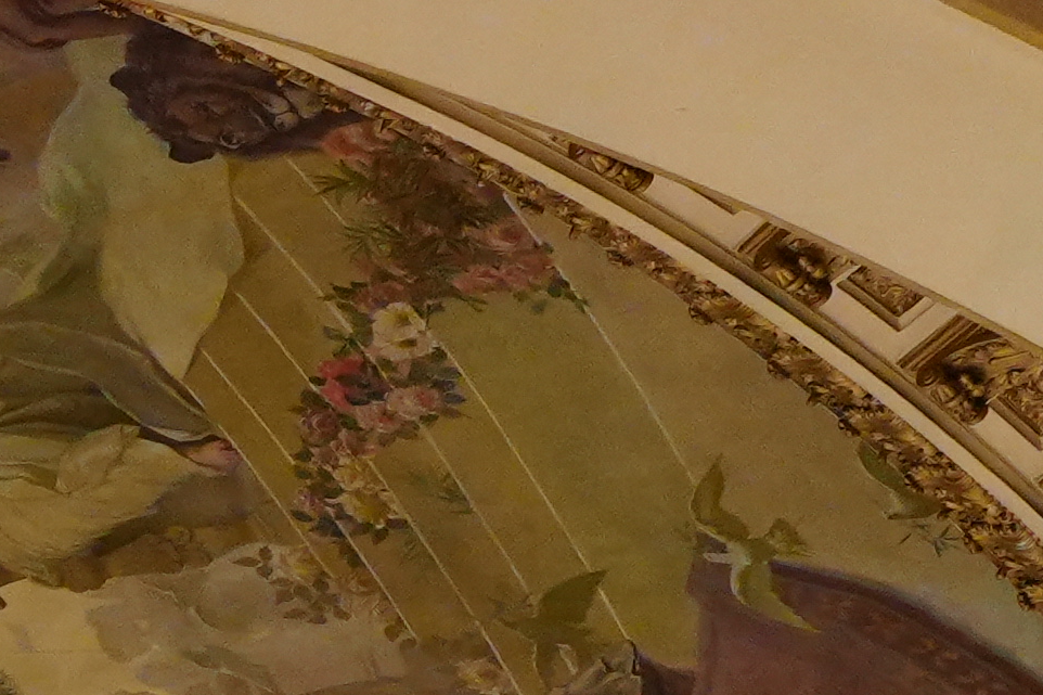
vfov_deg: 10.7
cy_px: 1743
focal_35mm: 106
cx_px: -1134
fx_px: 3077
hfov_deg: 15.0
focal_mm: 11
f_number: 4
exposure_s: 1/60
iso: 2500
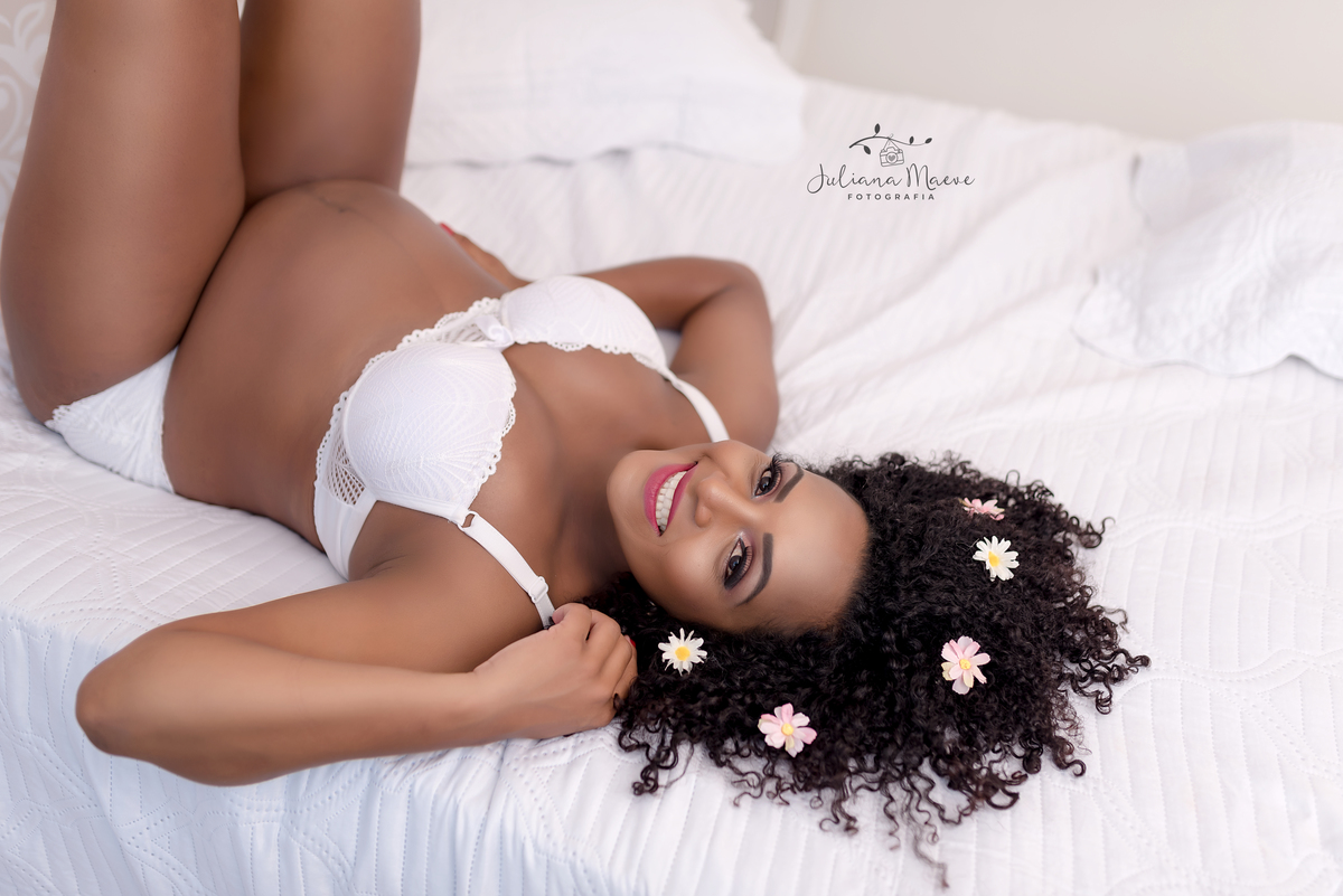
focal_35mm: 35
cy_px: 448
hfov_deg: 54.4
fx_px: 1306
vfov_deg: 37.9
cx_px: 672
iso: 125
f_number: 2
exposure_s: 1/100
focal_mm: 35
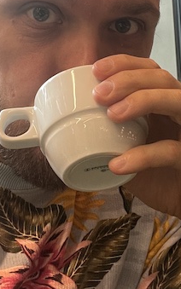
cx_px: 87
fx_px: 592
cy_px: 96
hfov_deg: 17.4
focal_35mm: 75
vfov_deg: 27.3
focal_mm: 2.71
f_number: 2.2
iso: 125
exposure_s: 1/50
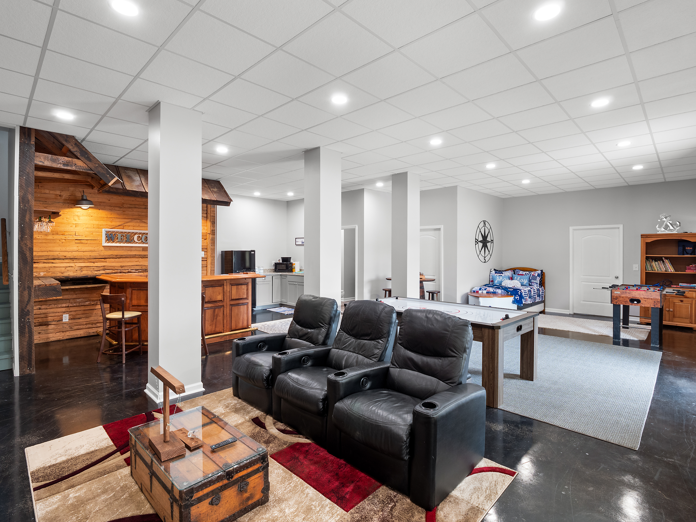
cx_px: 348
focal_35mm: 16
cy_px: 261
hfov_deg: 94.5
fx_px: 322
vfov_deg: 78.1
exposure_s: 1/2.5
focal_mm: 8
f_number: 5.6
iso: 200
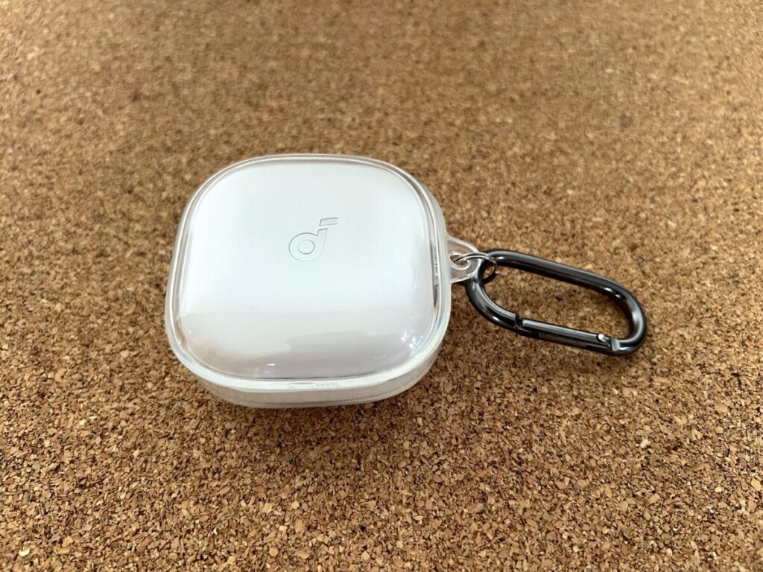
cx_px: 382
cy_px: 286
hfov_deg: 67.3
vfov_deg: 53.1
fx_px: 573
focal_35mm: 26
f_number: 1.5
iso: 125
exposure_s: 1/88
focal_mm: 5.7
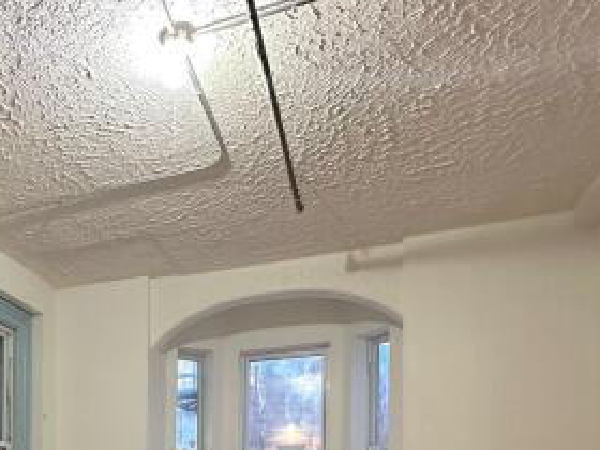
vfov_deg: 33.7
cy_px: 512
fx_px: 624
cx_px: 77
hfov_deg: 47.0
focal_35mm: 36
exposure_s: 1/60
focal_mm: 2.22
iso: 800
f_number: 2.2
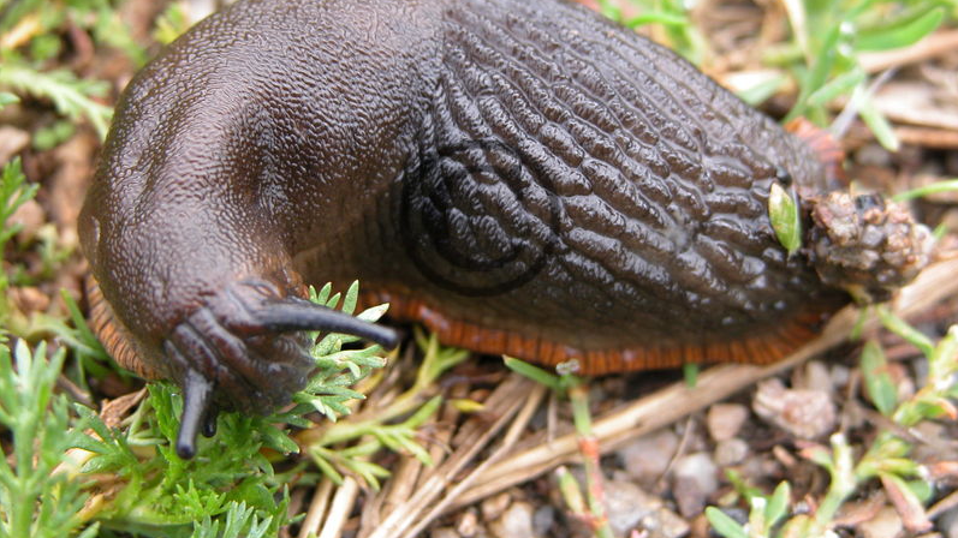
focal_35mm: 117
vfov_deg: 10.4
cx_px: 480
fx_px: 2972
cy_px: 219
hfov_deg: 18.3
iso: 100
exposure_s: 1/73.4
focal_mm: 27.3
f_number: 3.7
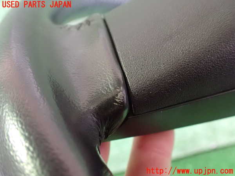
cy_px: 88
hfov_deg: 60.0
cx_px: 118
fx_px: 204
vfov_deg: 46.8
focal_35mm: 30
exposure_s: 1/25
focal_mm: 5.4
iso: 1600
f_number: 2.3
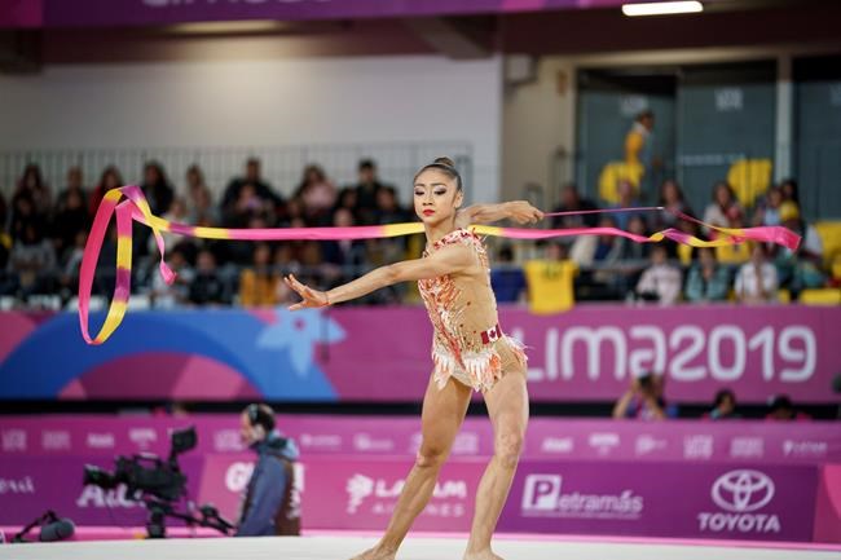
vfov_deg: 8.3
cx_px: 420
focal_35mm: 165
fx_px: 3853
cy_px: 280
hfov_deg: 12.5
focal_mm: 165
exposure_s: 1/2000
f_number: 2.8
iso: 3200
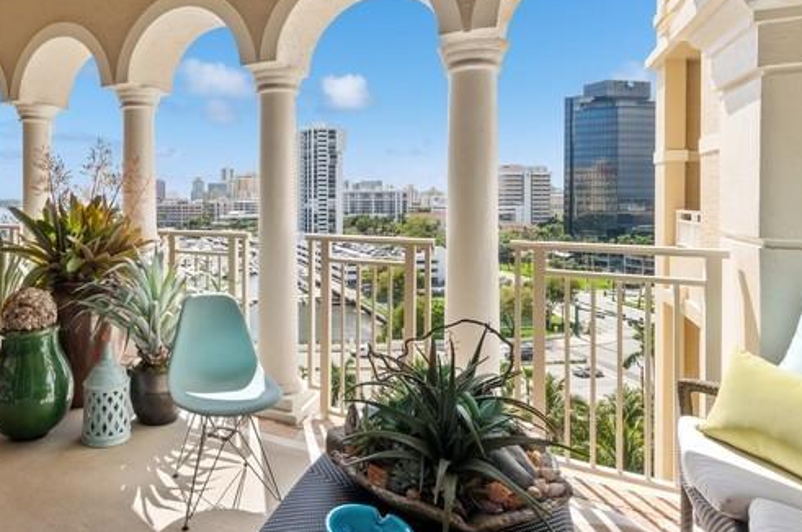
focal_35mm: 22
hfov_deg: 75.1
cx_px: 242
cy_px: 202
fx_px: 489
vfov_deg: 56.5
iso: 100
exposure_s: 1/15
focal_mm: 12
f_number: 11
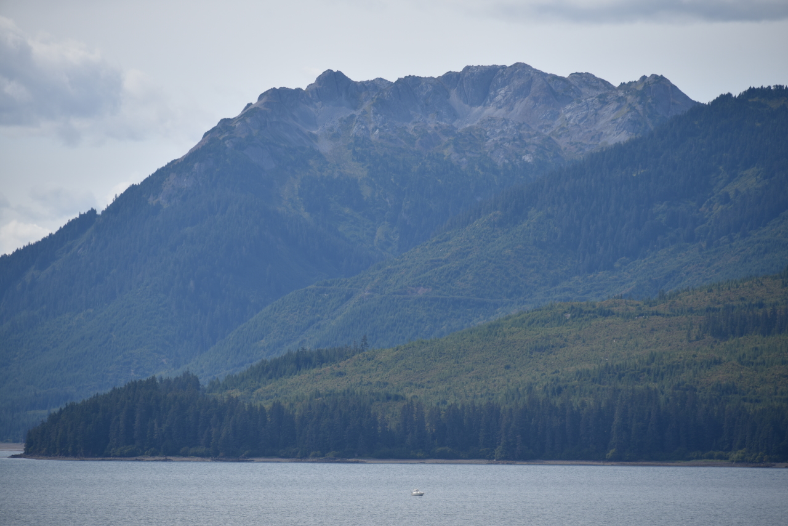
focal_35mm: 250
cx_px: 394
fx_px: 5473
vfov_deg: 5.5
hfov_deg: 8.2
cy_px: 263
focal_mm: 250
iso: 100
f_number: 7.1
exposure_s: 1/500
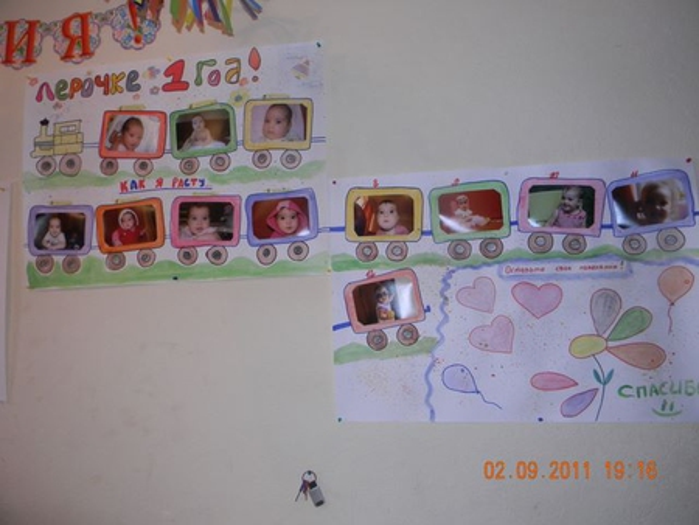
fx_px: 566
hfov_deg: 63.4
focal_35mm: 28
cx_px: 350
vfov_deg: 49.8
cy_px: 262
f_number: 3.5
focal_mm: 5
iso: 200
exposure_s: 1/26
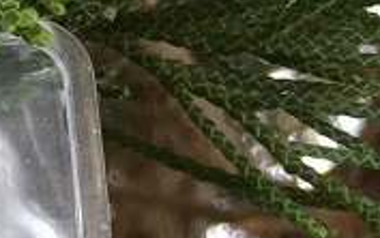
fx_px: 1918
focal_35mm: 185
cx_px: -691
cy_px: 615
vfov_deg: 6.7
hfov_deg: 9.4
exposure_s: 1/100
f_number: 2.2
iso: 32
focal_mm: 4.15
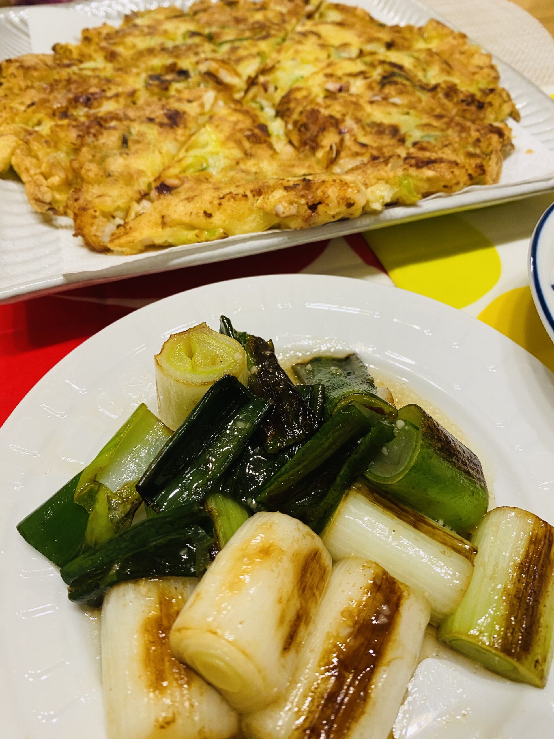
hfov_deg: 54.9
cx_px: 277
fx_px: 533
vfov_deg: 69.4
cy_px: 370
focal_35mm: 25
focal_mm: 4.25
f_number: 1.8
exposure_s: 1/60
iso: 100
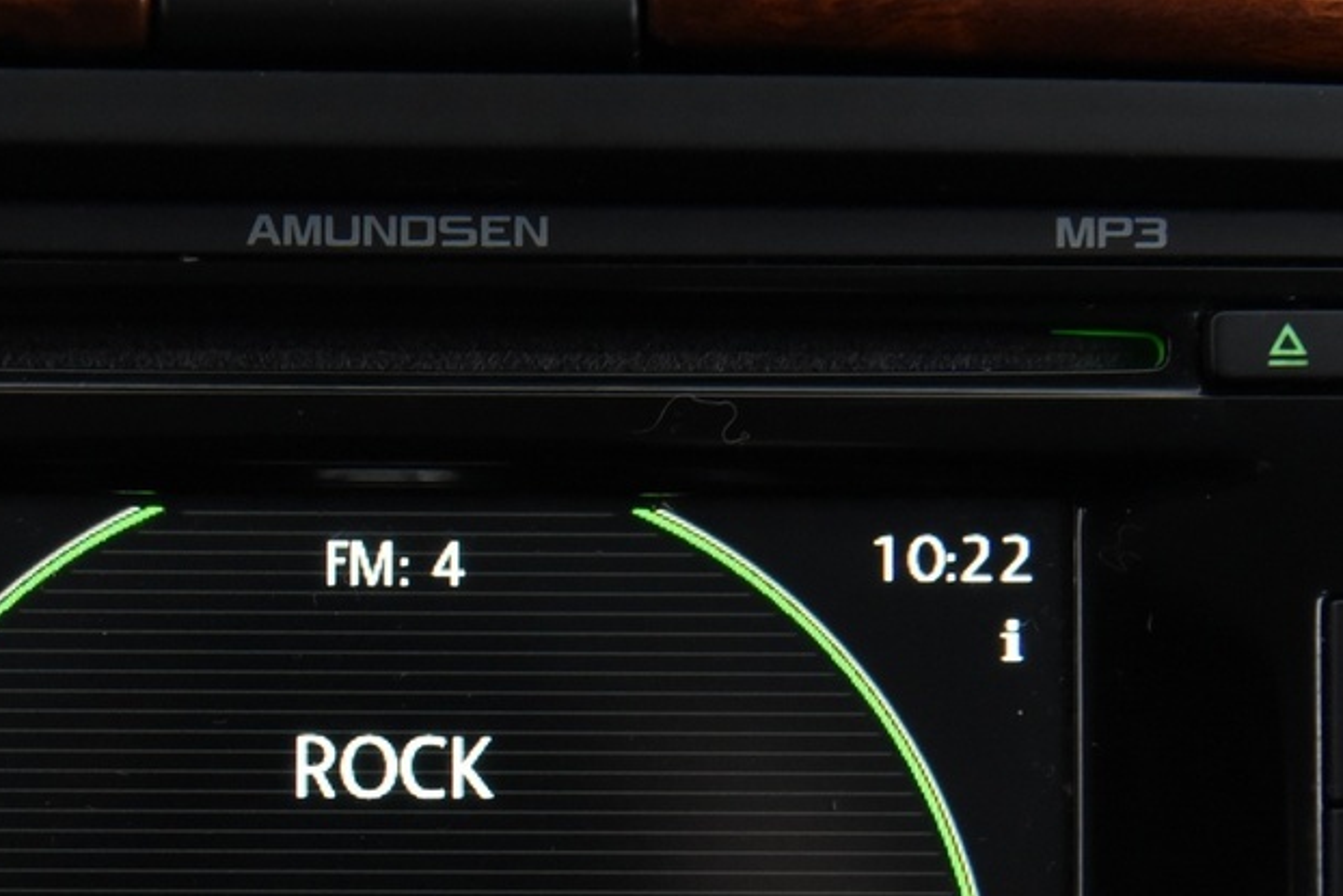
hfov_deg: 14.3
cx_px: 404
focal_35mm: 143
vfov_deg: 9.6
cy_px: 749
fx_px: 5336
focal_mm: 55
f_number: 4
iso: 4000
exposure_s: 1/30
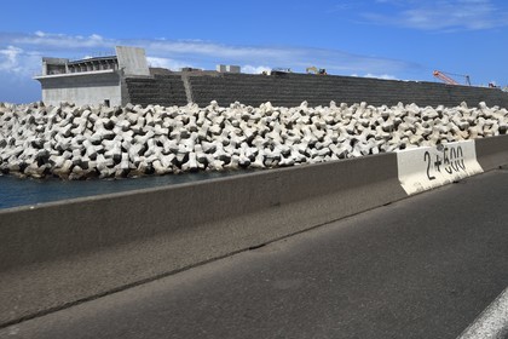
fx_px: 423
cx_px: 254
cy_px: 170
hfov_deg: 61.9
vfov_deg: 43.6
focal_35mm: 30
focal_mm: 30
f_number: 10
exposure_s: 1/1000
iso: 400
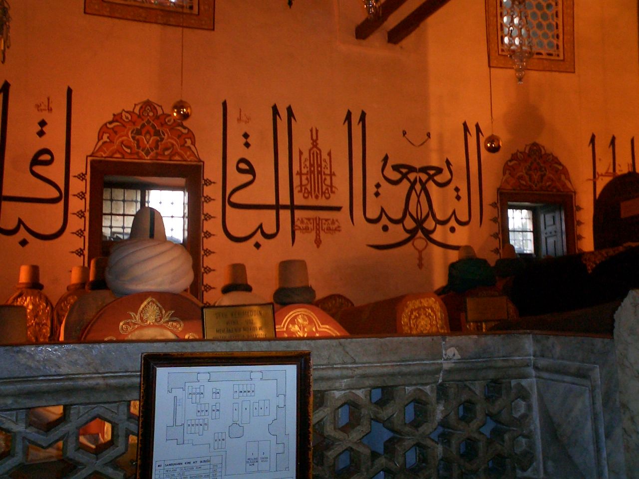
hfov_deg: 50.1
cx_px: 320
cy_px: 240
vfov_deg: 38.7
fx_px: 683
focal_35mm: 37
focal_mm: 5.6
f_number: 3.5
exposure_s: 1/40
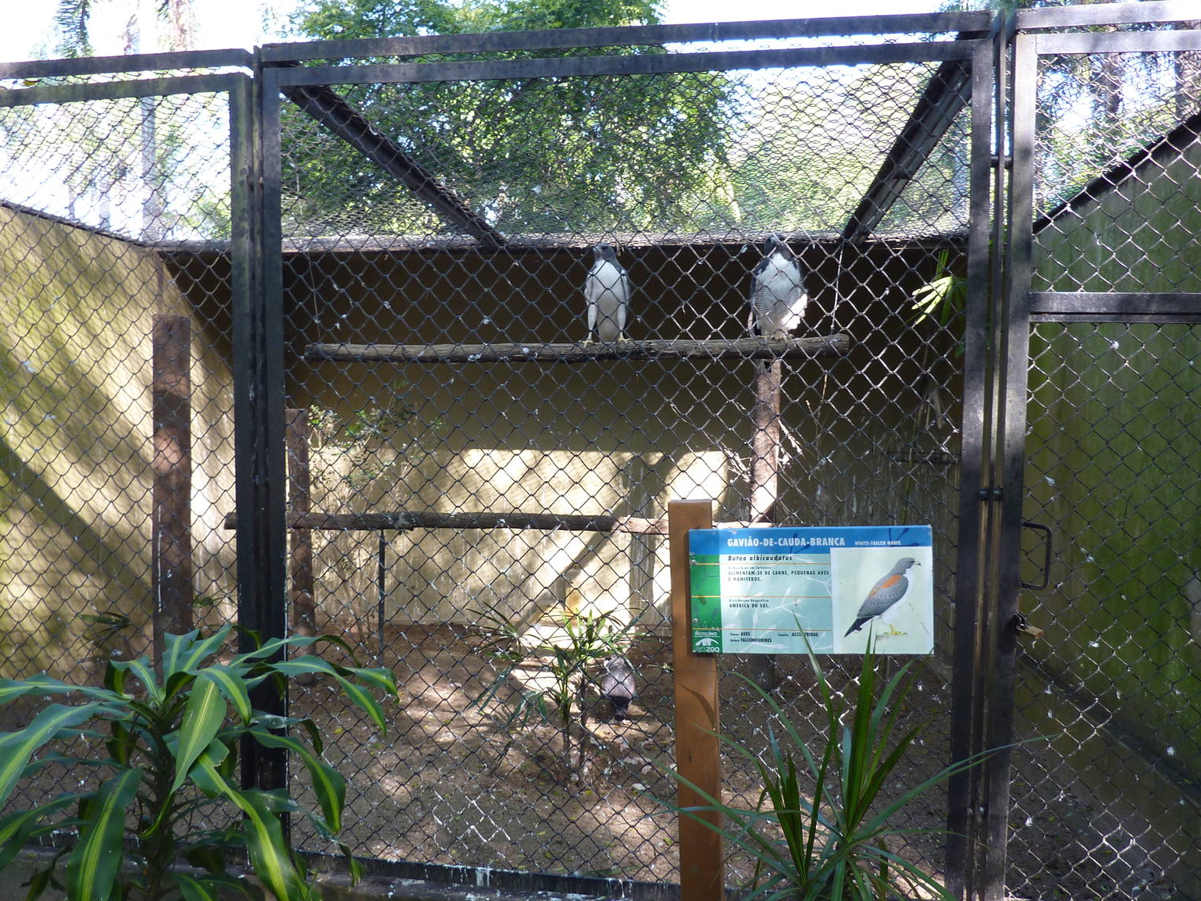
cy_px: 465
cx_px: 602
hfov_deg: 67.3
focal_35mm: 26
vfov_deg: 53.1
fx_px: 902
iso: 80
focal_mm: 4.1
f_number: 3.3
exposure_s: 1/40
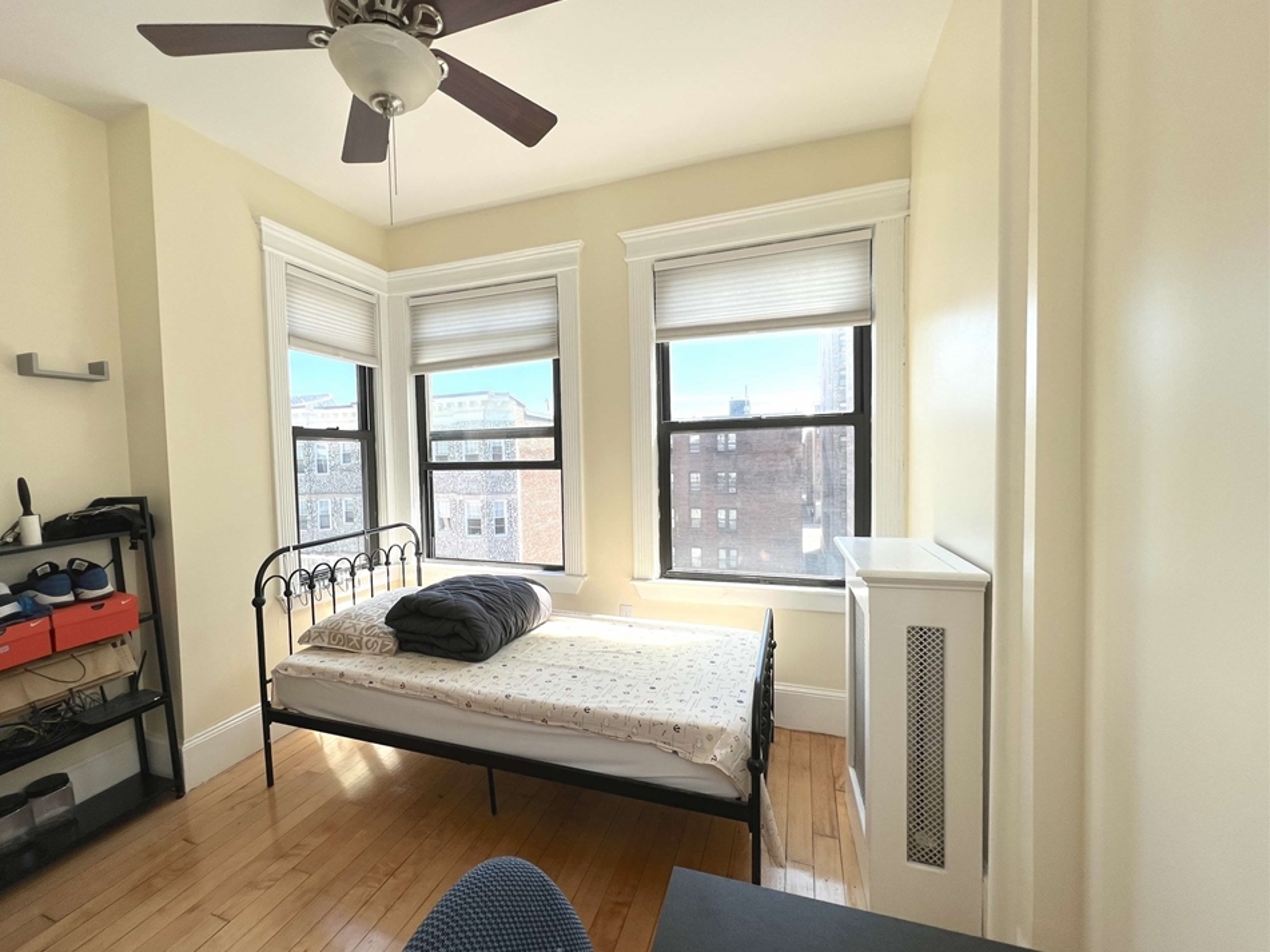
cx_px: 588
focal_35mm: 14
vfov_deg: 85.6
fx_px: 514
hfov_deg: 101.9
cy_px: 486
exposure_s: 1/306
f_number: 1.8
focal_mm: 1.57
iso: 32
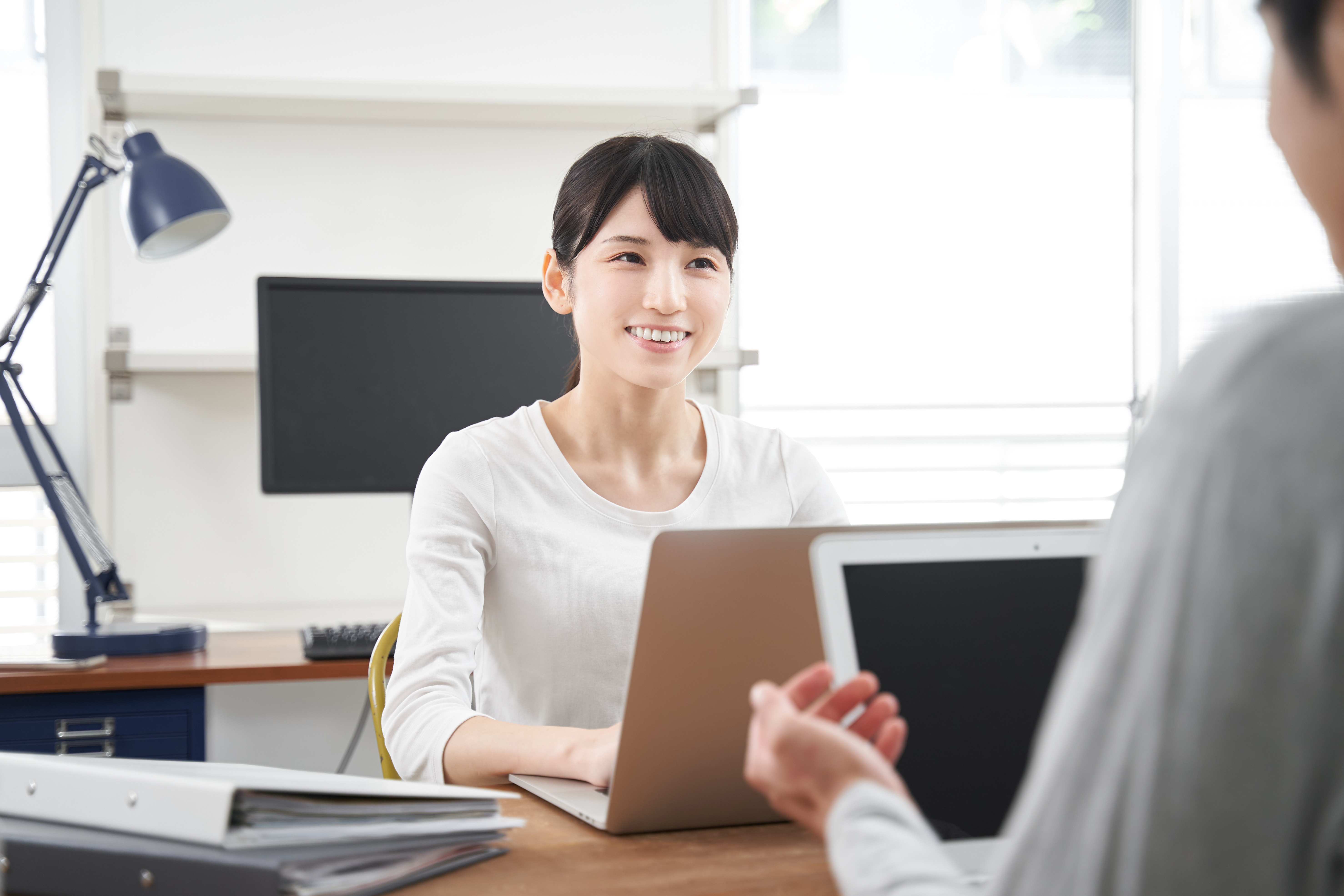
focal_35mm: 58
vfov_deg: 23.4
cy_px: 448
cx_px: 672
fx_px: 2165
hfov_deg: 34.5
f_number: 3.2
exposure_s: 1/60
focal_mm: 58
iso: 500
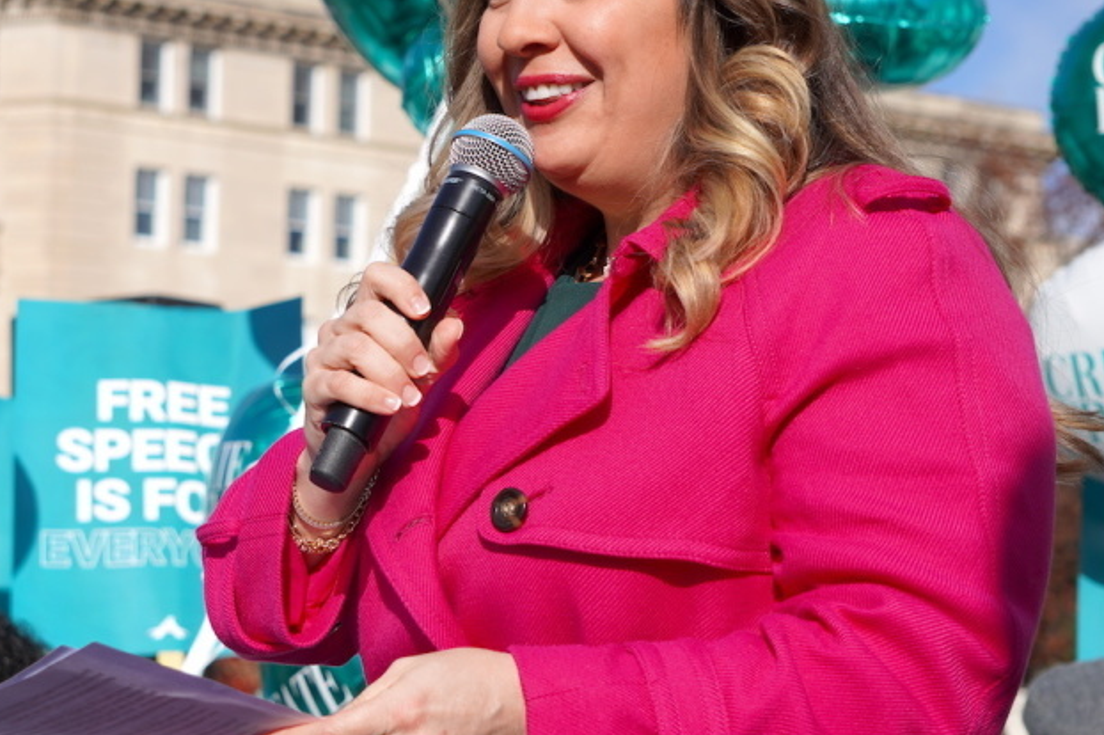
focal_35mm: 113
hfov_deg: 18.1
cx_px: 444
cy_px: 266
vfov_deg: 12.1
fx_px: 3454
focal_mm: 55
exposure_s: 1/800
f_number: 5.6
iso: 100
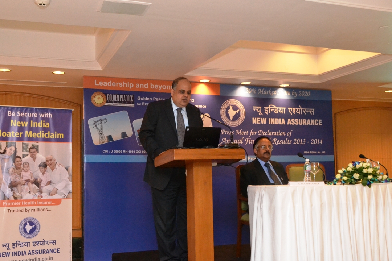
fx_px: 414
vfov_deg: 35.0
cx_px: 175
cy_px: 147
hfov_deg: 50.6
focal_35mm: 38
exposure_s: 1/60
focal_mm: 22
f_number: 8
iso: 3200
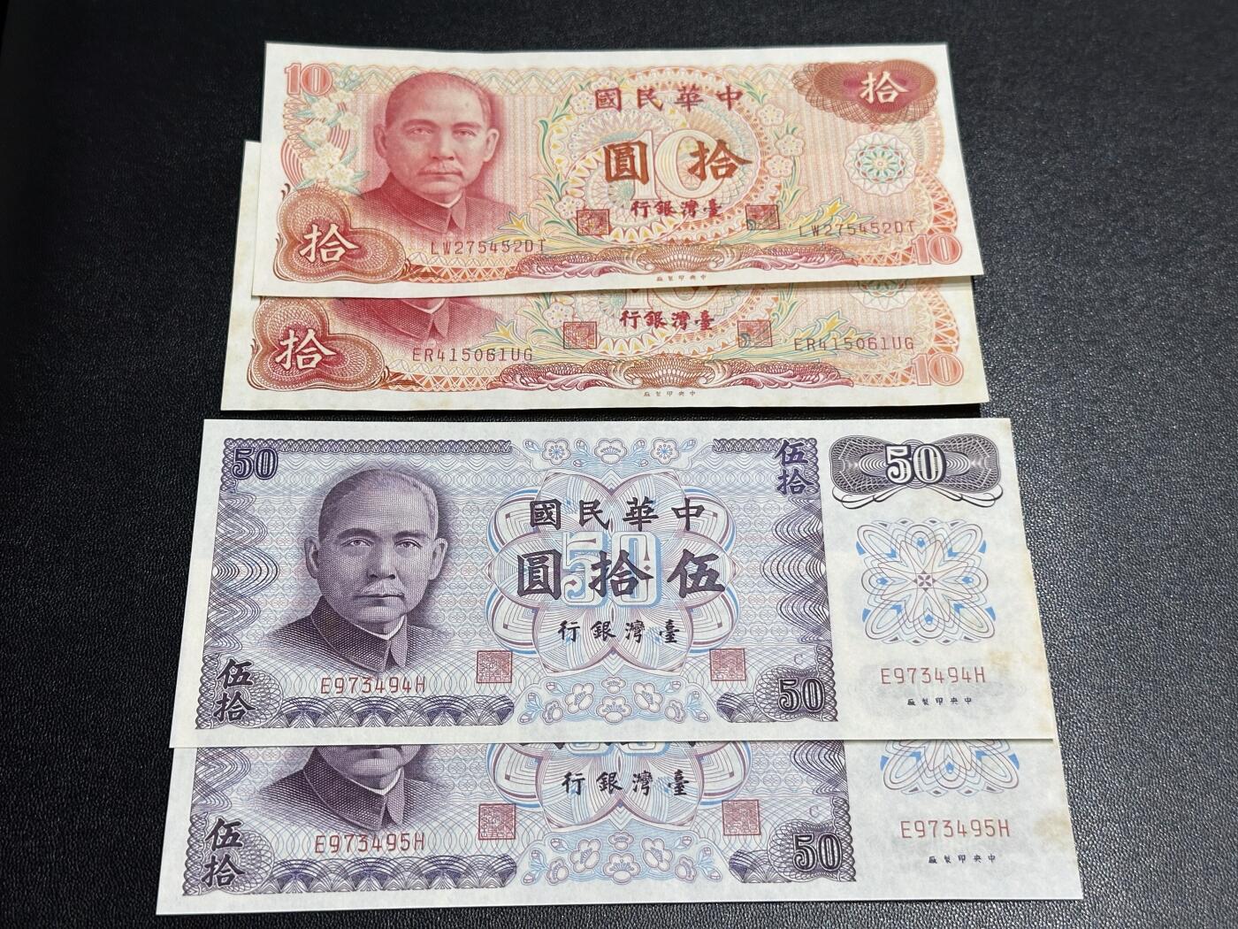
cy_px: 464
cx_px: 619
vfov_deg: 30.3
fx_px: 1717
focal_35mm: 48
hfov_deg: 39.7
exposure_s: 1/50
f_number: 1.78
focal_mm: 6.86
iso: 80
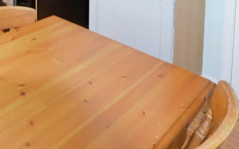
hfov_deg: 46.2
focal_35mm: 38
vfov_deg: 30.5
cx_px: 22
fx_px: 249
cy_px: -9
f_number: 2.8
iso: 560
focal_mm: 11
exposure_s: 1/60
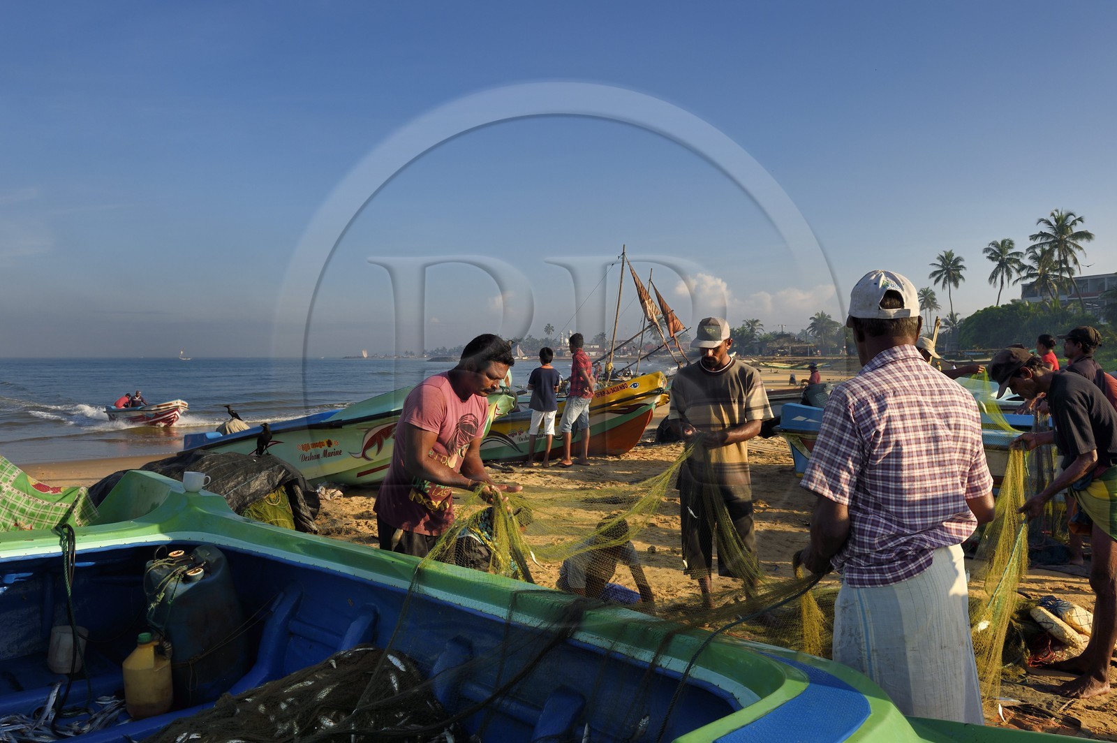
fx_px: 806
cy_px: 372
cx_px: 558
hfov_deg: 69.4
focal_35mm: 26
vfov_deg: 49.5
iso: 200
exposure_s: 1/250
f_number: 13
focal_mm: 26
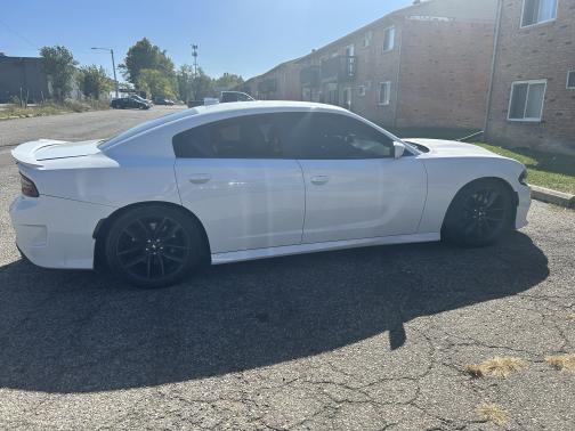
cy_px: 216
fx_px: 432
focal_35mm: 26
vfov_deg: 53.1
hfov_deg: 67.3
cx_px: 288
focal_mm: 5.7
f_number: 1.5
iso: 50
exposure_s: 1/2762
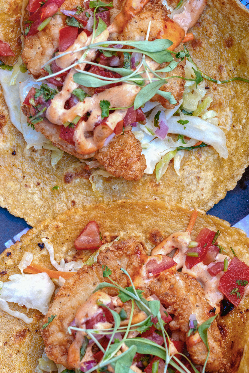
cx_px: 124
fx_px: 2085
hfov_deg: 6.8
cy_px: 186
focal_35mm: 201
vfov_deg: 10.2
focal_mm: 200
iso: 125
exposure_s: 1/20
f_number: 9
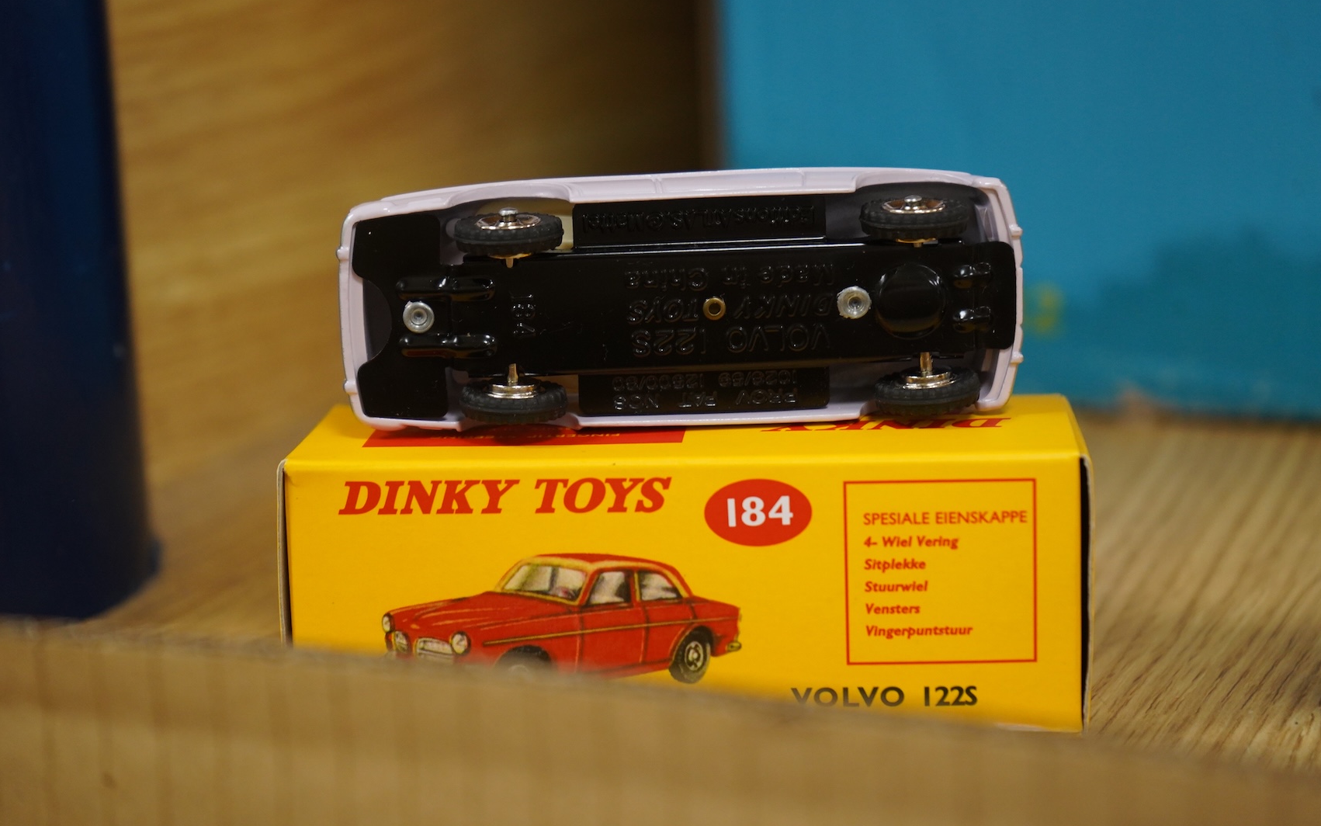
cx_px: 666
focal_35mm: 72
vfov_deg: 18.1
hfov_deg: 28.6
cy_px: 401
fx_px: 2592
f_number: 5.6
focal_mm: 70
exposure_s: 1/125
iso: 2500
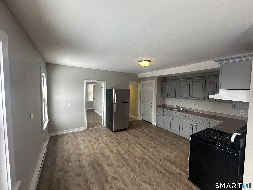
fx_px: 102
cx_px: 126
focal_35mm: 14
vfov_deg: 85.7
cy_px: 95
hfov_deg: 102.1
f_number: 2.2
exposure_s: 1/120
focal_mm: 2.22
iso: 160
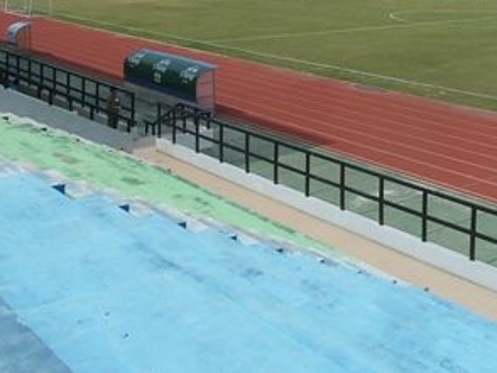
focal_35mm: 51
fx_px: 733
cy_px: 19
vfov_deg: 27.3
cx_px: 279
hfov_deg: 37.4
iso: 80
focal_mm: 4.1
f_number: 5.6
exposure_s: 1/500
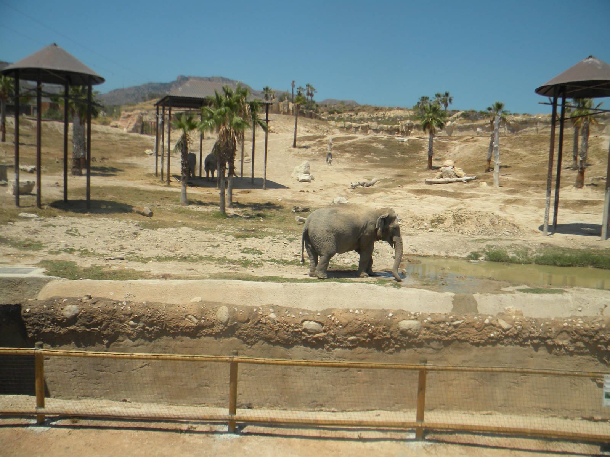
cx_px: 305
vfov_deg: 49.7
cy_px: 228
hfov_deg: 63.4
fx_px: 493
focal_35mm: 28
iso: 80
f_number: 7
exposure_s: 1/450
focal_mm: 5
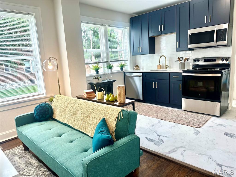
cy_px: 88
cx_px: 118
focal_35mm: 24
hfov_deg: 71.6
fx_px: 164
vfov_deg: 56.8
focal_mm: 6.86
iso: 80
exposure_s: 1/292
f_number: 1.78
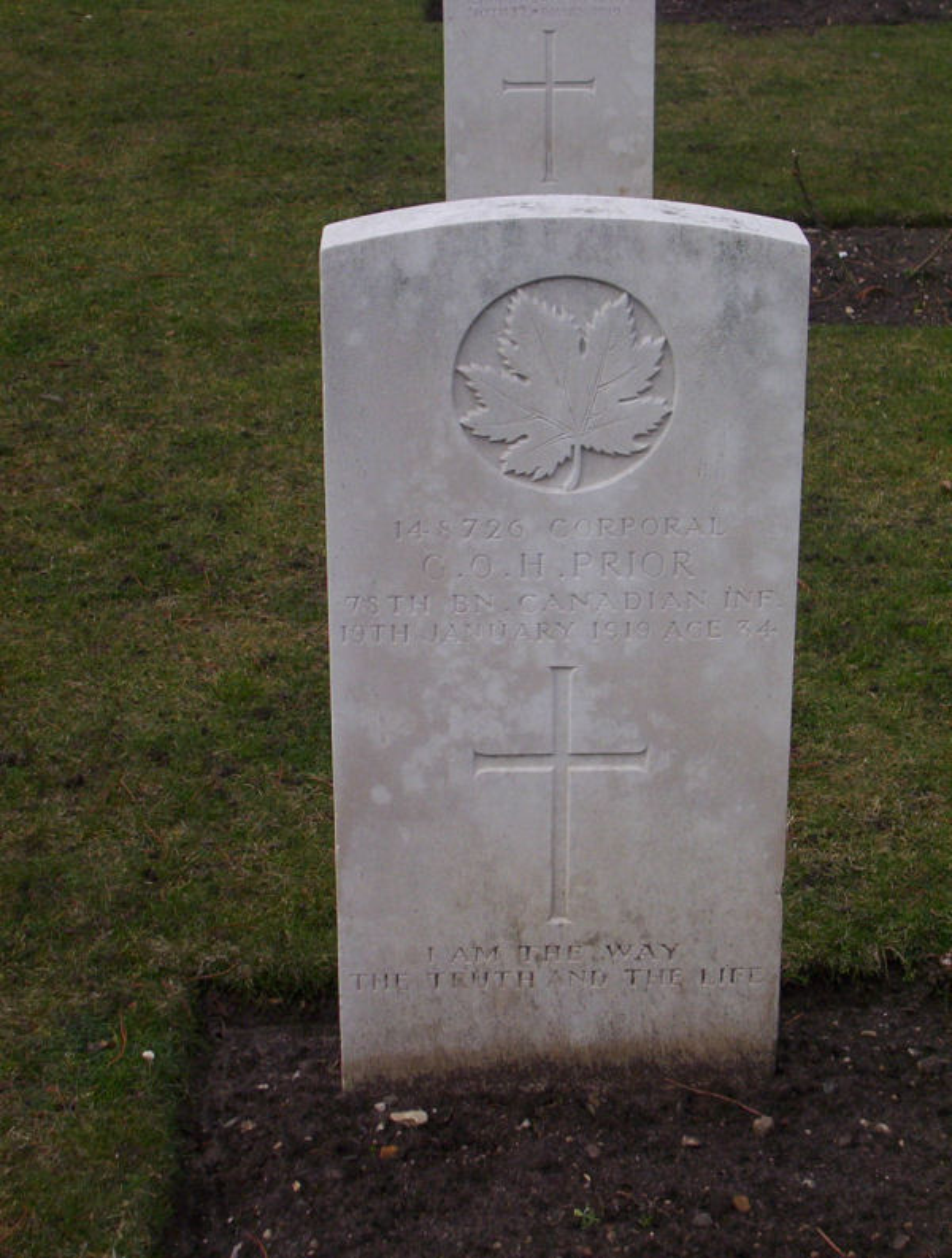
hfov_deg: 18.3
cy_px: 629
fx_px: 2954
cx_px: 476
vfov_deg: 24.0
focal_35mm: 81
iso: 100
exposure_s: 1/370
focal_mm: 10.76
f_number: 3.62
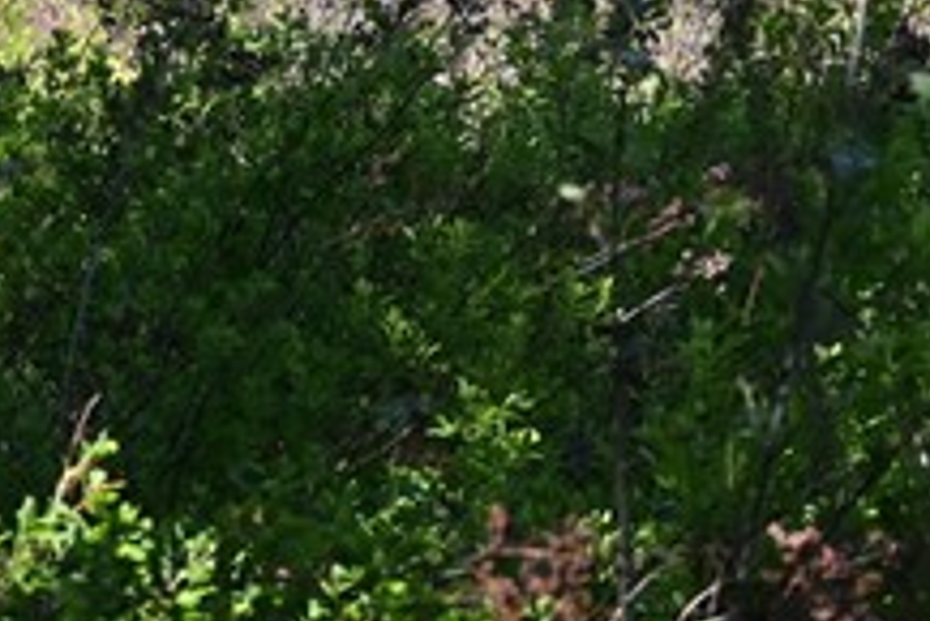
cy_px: -478
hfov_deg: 6.7
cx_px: -748
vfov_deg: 4.5
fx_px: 7755
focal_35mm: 300
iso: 400
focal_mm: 60
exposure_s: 1/250
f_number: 6
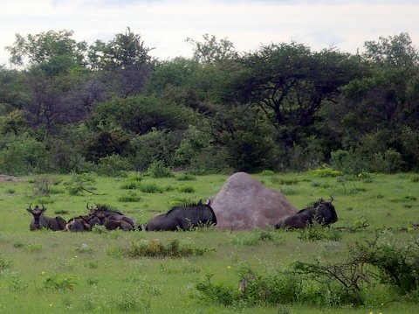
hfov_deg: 6.6
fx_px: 3628
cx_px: 210
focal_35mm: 300
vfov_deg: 4.9
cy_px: 157
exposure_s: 1/800
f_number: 2.8
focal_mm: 64.3
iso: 100
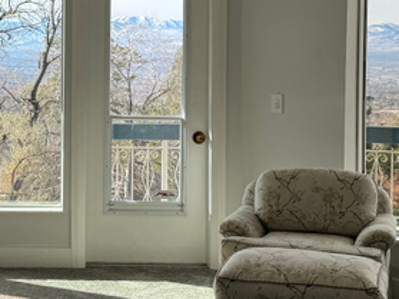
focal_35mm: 88
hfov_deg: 21.9
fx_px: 1014
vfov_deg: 16.7
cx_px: 67
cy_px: 76
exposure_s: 1/1285
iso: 80
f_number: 1.78
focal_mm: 6.76
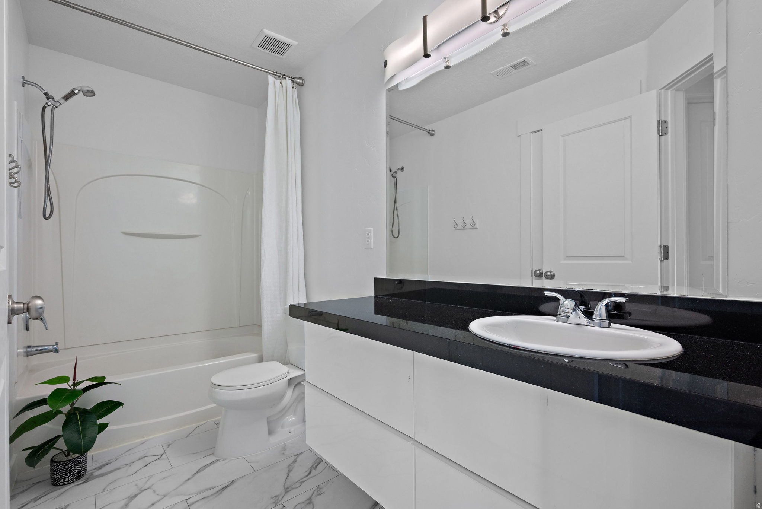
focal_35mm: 16
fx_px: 349
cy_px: 254
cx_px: 381
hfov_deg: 95.0
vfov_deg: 72.1
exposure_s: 1/5
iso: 500
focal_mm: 16.5
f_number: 8
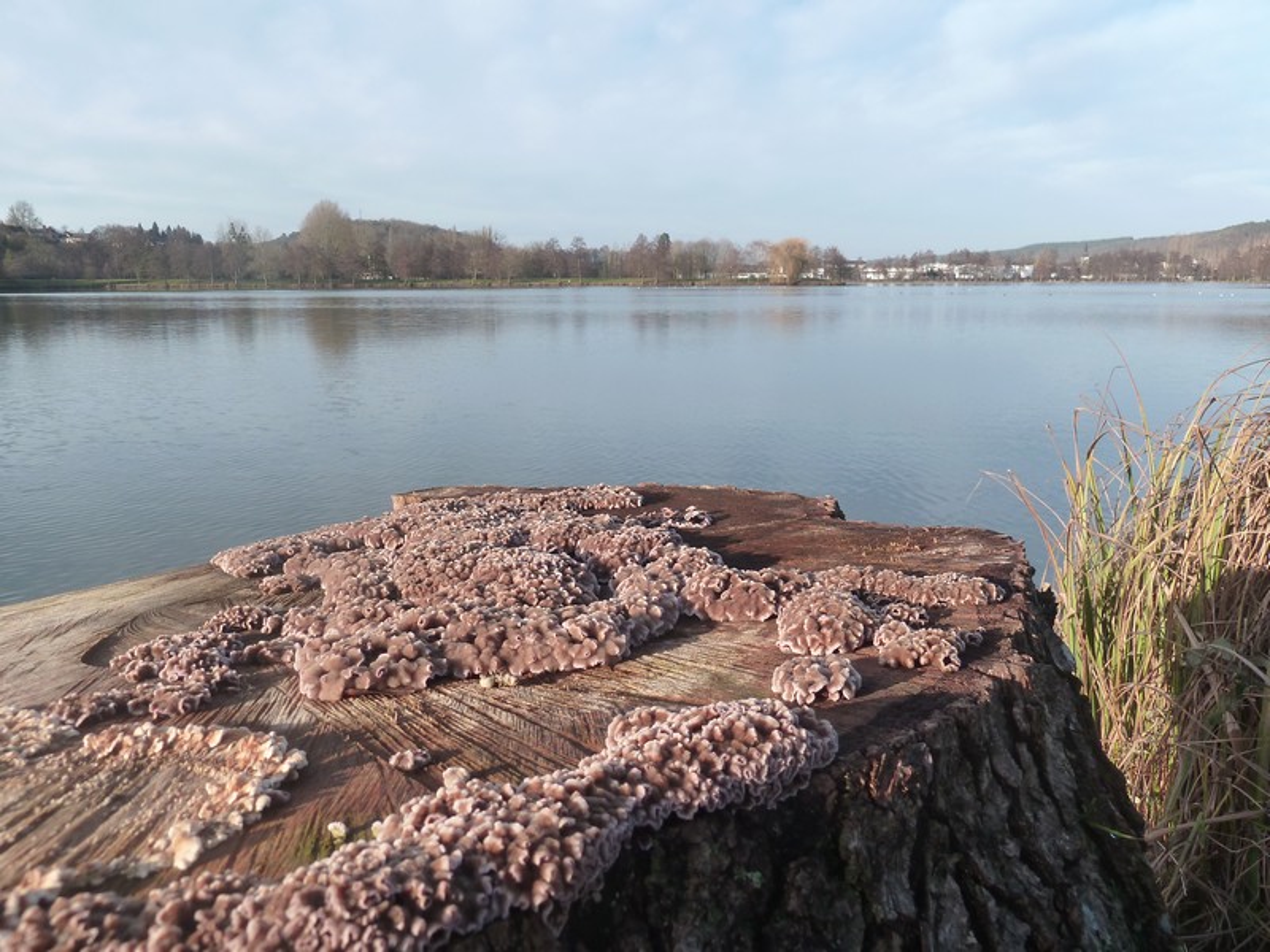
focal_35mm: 25
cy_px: 476
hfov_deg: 69.4
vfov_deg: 54.9
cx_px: 635
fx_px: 917
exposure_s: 1/320
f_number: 4
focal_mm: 4.1
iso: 125
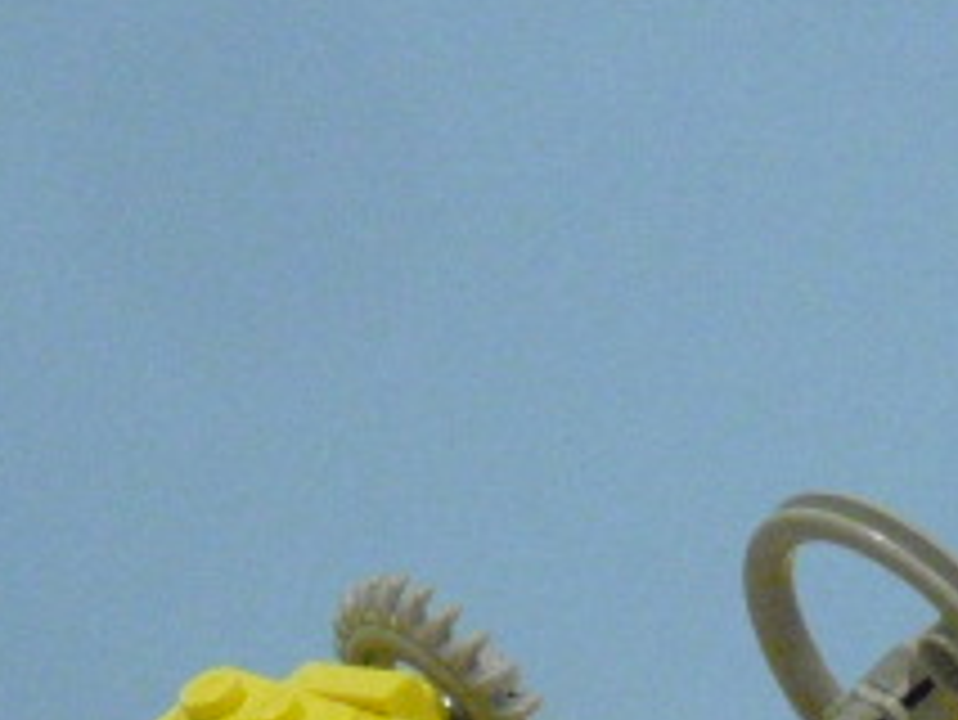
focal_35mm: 322
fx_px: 8916
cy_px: 918
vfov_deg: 4.6
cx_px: 760
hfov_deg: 6.1
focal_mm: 18.9
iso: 800
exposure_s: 1/15
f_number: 5.6
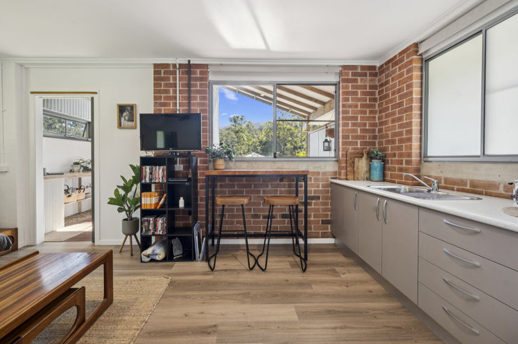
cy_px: 163
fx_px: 216
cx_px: 246
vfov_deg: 77.2
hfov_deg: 100.3
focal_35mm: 15
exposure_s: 1/20
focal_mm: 14
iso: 200
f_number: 7.1
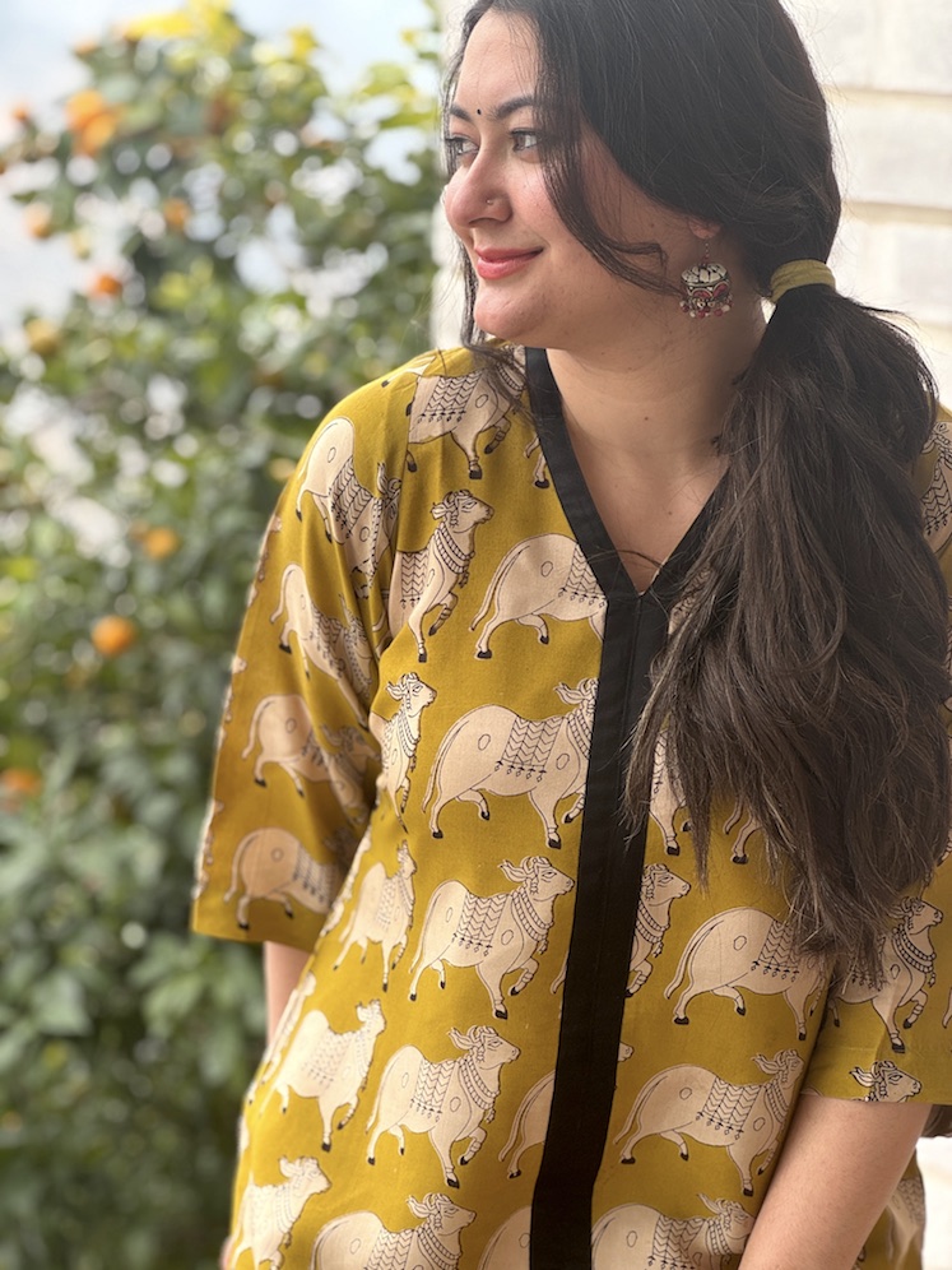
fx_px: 2824
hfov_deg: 19.1
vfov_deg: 25.3
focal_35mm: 77
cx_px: 476
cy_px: 635
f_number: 2.8
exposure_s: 1/99
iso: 32
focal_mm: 9
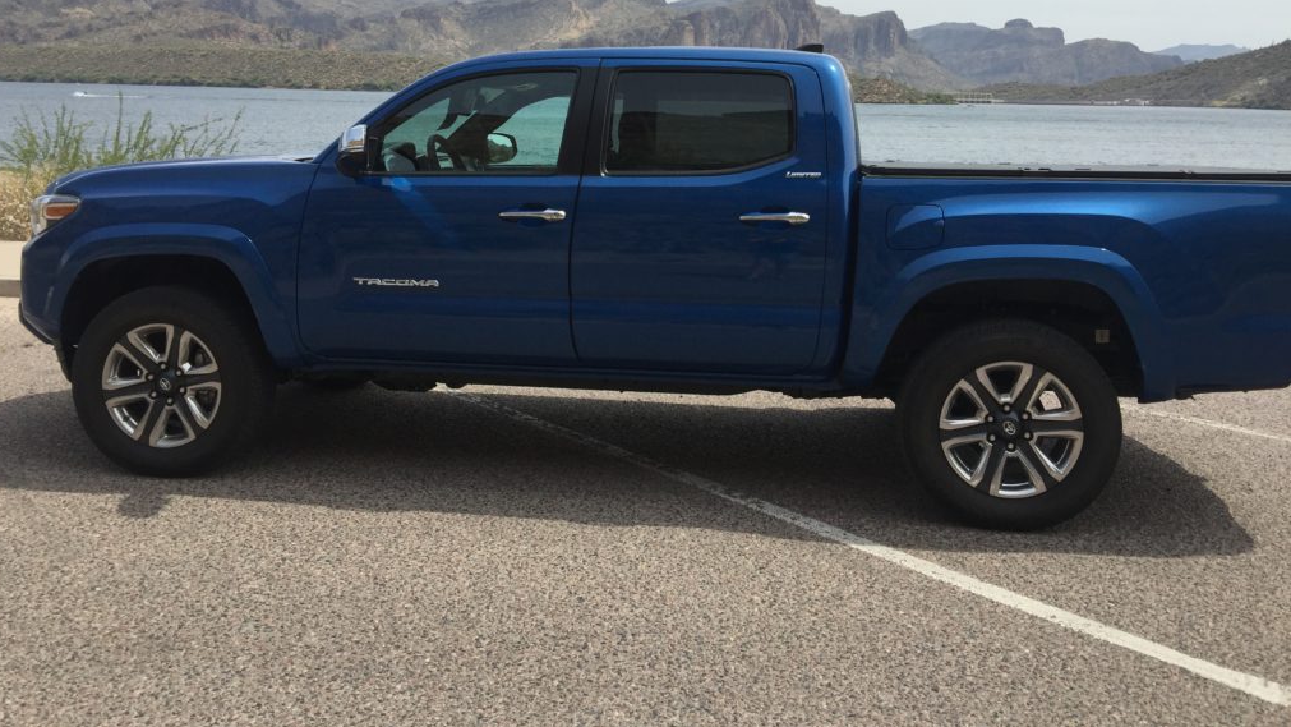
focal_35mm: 32
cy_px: 243
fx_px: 1096
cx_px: 640
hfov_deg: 61.0
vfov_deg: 36.3
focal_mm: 4.15
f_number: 2.2
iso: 32
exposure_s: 1/2825
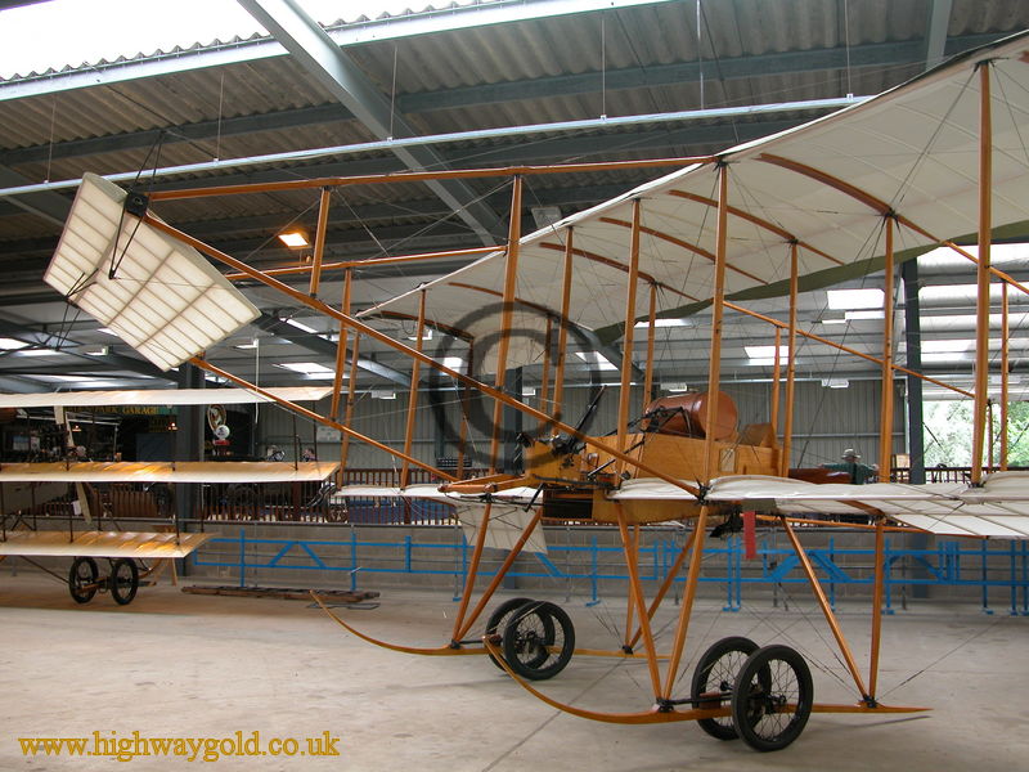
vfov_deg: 40.7
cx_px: 514
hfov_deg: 52.6
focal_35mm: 35
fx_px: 1040
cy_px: 386
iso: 100
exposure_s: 1/47.4
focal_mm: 8.9
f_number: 2.8
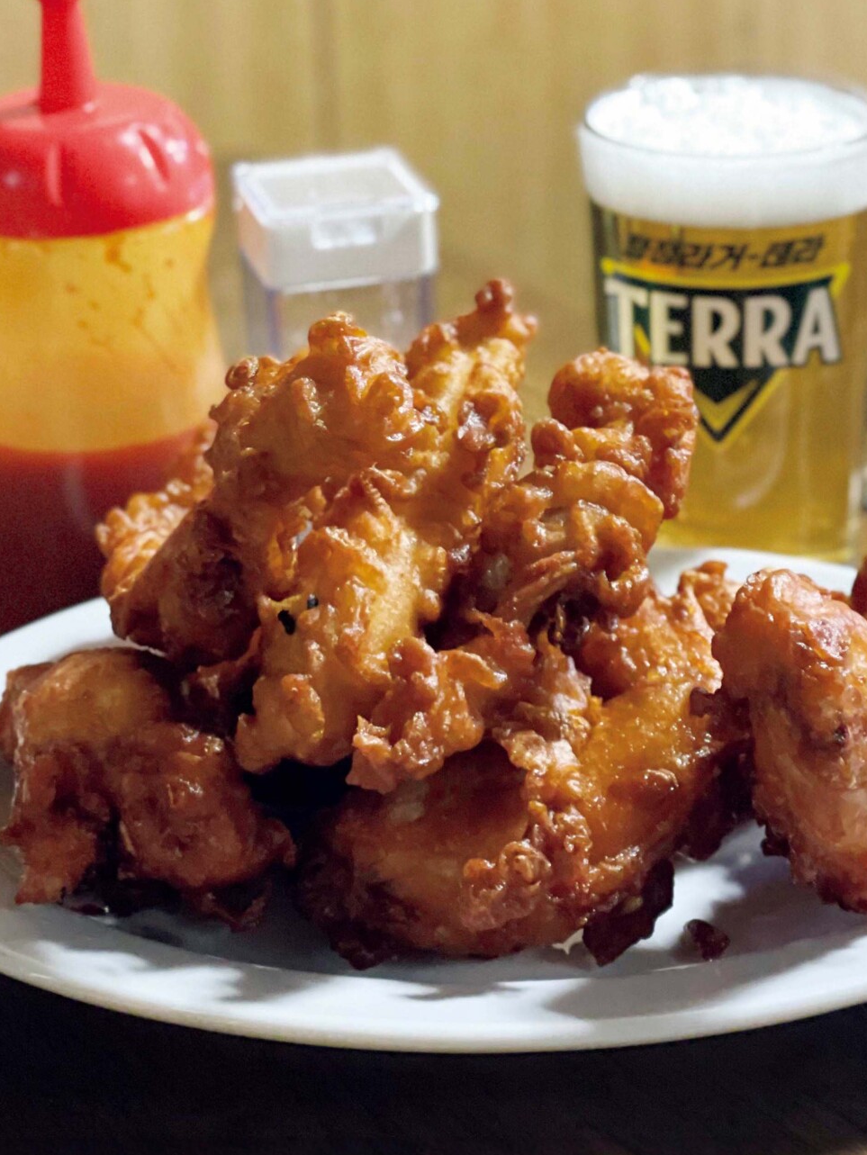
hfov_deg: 17.8
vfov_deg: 23.4
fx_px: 2770
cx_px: 460
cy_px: 340
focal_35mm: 83
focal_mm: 6
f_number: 2
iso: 500
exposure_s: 1/15
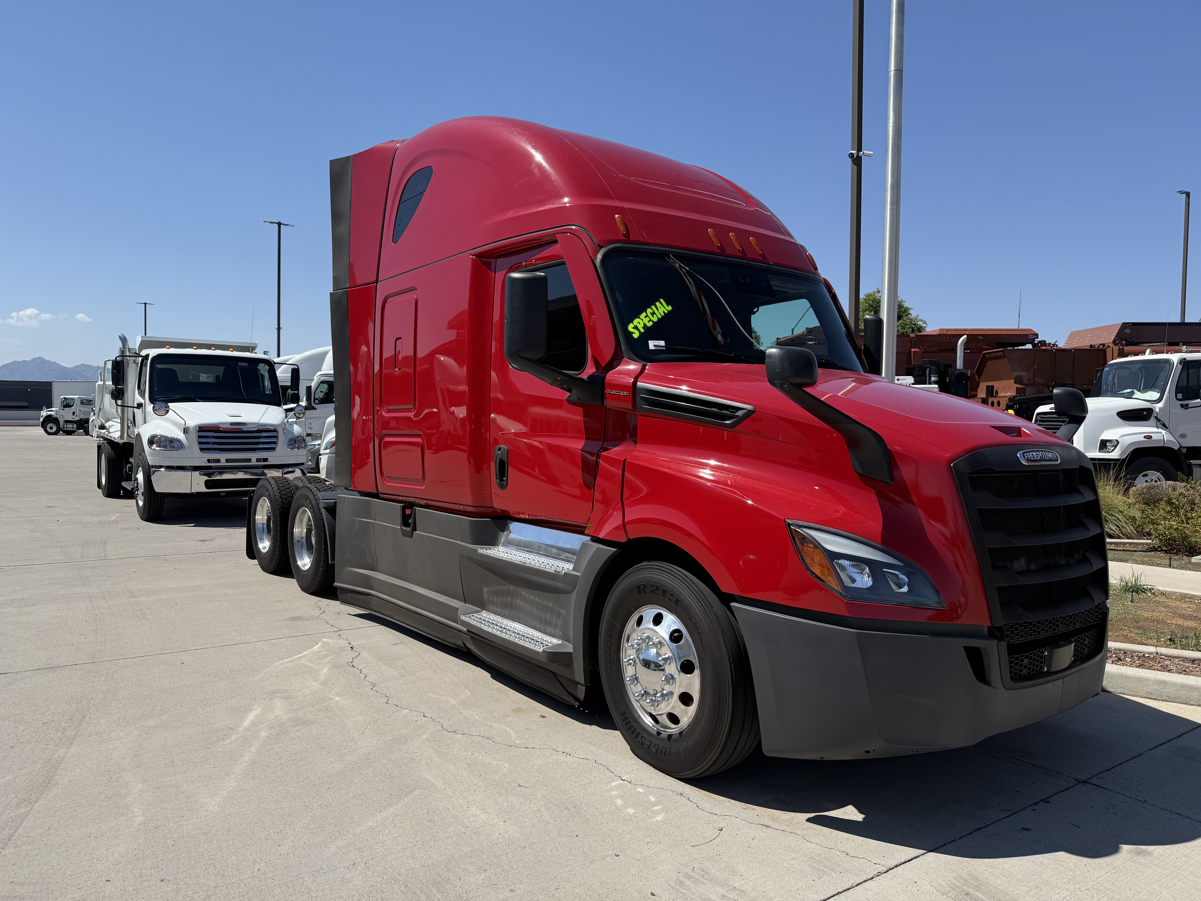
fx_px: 833
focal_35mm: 24
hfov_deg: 71.6
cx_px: 600
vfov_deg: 56.8
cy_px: 450
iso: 80
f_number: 1.78
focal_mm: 6.76
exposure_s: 1/4673
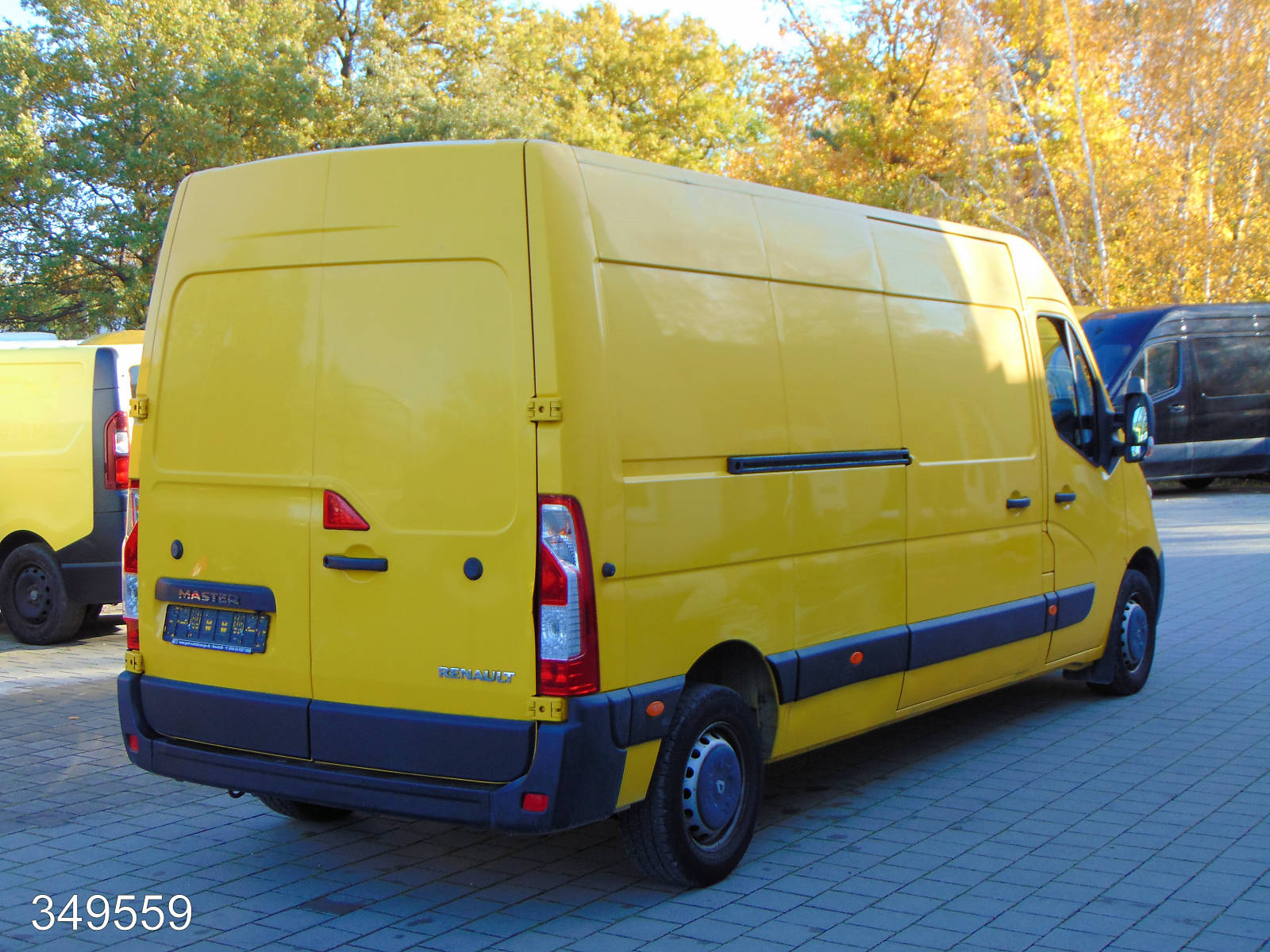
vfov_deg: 29.1
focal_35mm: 50
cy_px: 476
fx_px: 1834
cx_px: 635
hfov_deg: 38.2
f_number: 3.5
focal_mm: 9
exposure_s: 1/60
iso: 80
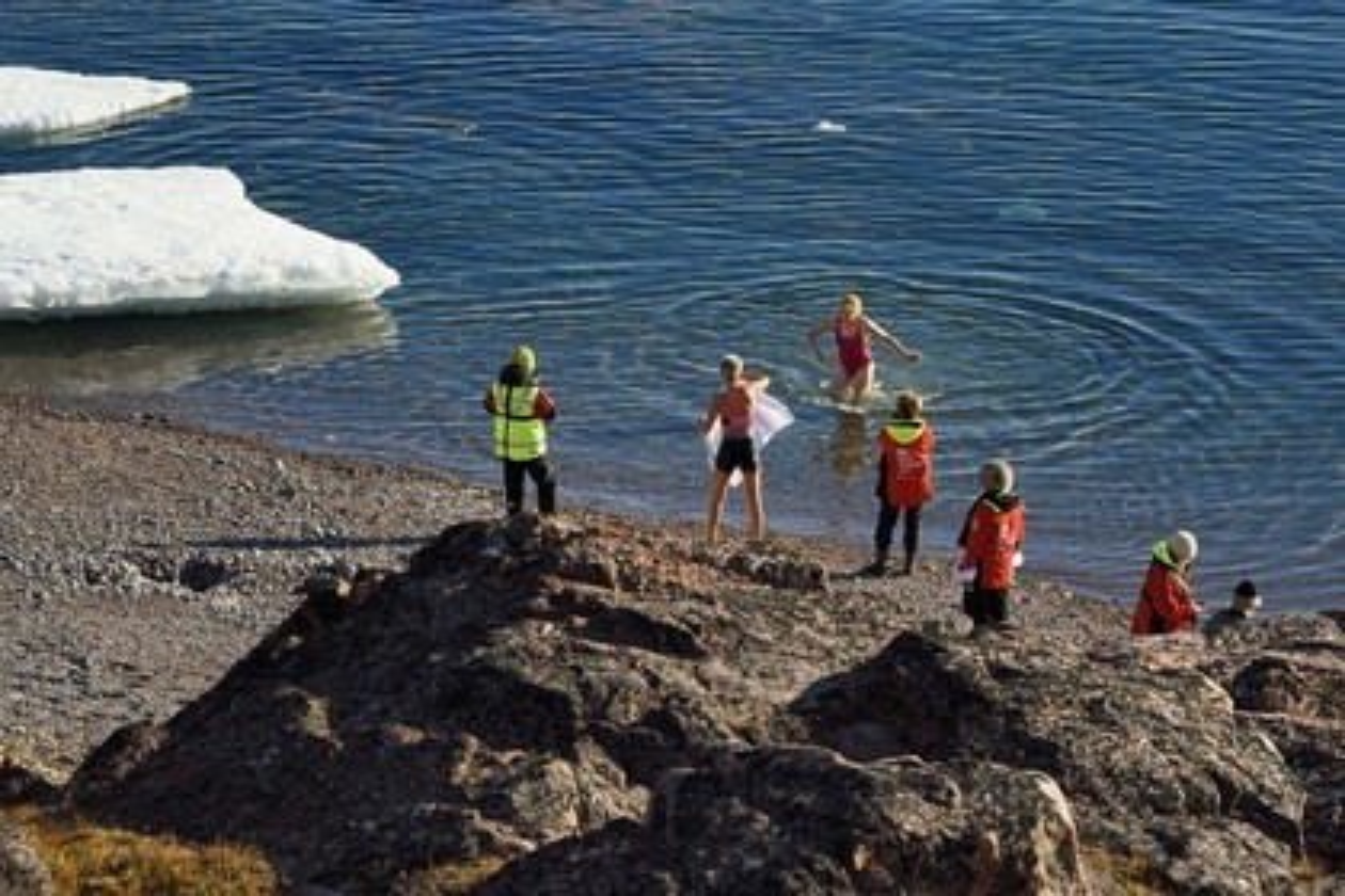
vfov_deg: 6.9
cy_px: 448
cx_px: 672
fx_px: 7472
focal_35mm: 200
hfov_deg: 10.3
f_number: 10
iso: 200
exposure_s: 1/200
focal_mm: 200
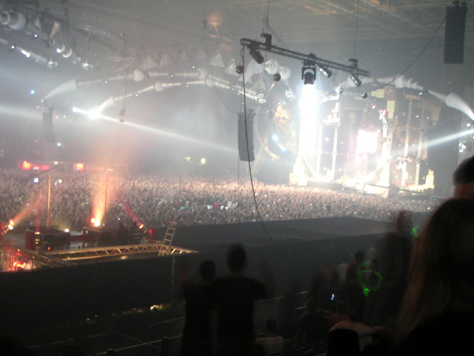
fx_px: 616
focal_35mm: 45
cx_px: 244
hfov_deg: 42.1
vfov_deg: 32.2
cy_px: 180
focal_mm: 6
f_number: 2.8
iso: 100
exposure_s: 1.5
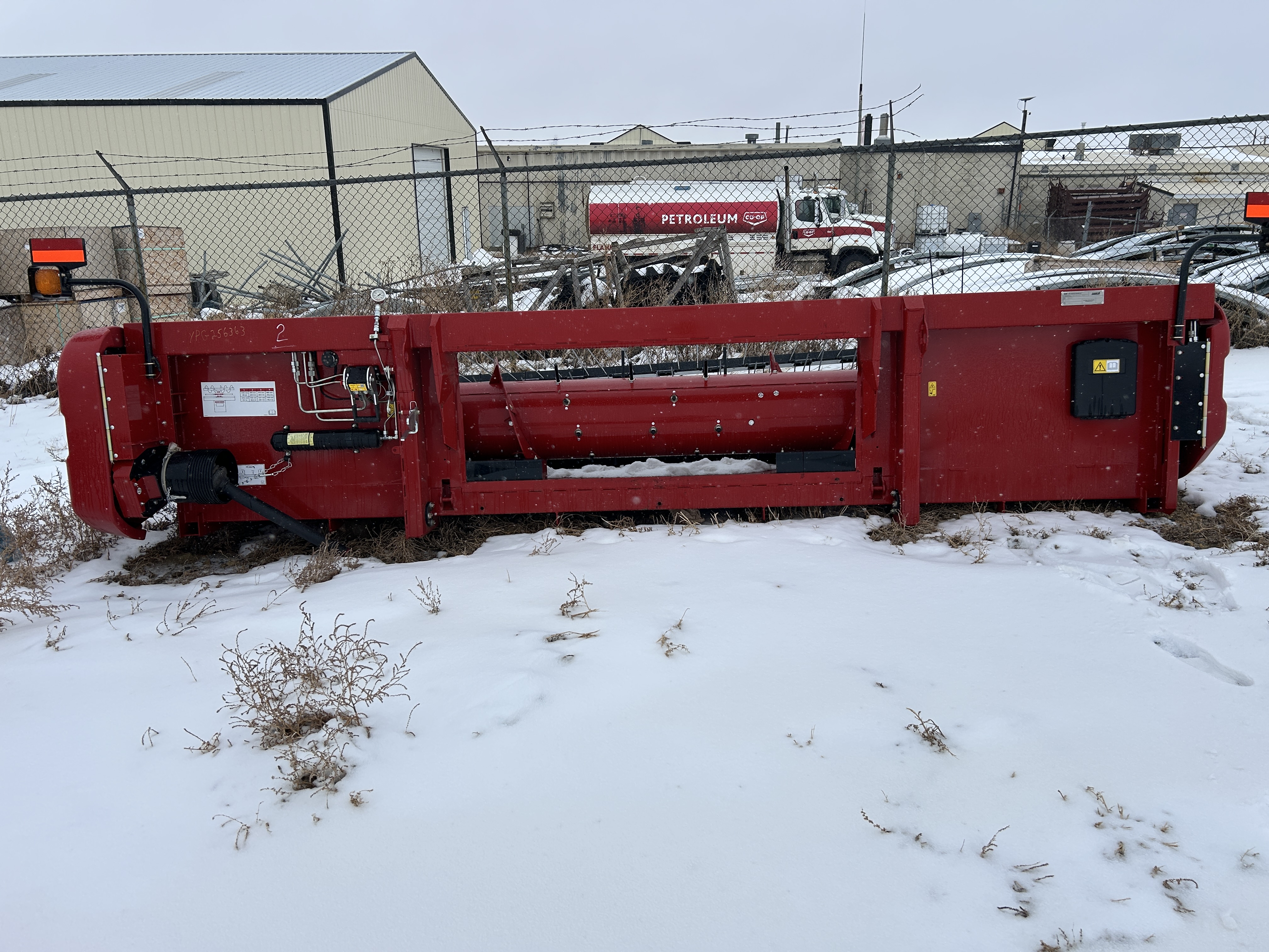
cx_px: 634
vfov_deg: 53.1
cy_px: 476
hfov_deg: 67.3
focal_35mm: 26
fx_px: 953
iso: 50
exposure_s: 1/1068
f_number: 1.5
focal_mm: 5.7
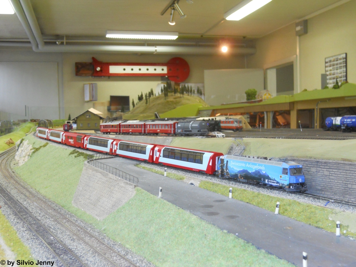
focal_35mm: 41
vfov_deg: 35.1
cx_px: 178
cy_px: 134
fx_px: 422
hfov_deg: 45.8
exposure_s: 1/40
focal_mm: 7.3
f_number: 3.2
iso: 400
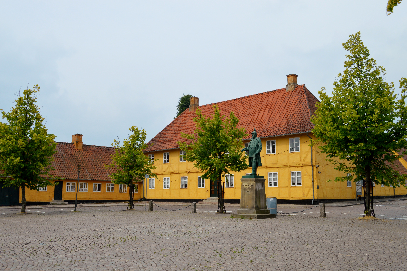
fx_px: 373
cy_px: 136
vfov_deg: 39.9
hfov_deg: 57.3
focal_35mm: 33
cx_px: 204
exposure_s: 1/250
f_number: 8
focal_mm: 22
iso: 100
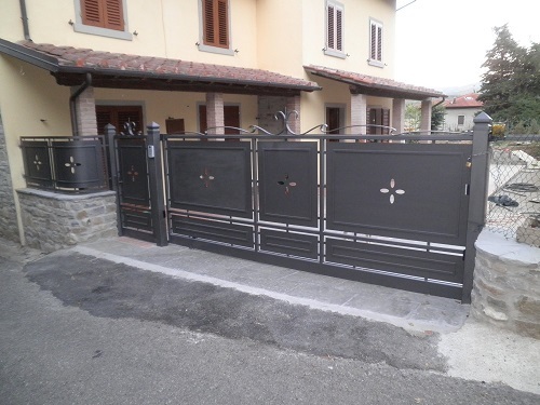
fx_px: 406
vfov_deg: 53.1
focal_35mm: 26
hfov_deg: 67.3
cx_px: 270
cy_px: 202
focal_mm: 4.7
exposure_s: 1/30
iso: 200
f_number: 2.6
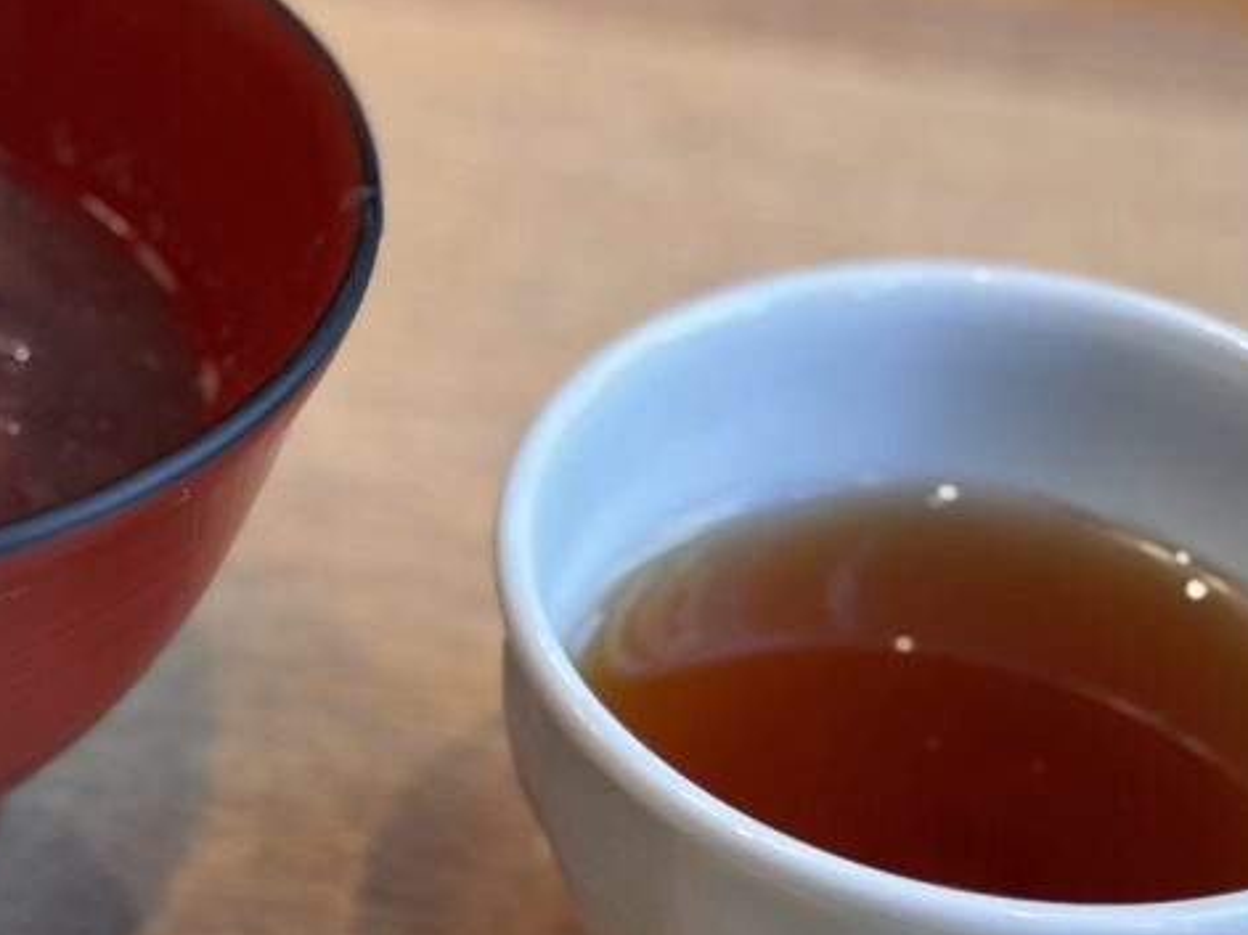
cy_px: 667
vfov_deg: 13.1
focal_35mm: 113
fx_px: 4073
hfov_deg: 17.3
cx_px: 265
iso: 25
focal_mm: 5.96
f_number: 1.6
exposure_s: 1/60
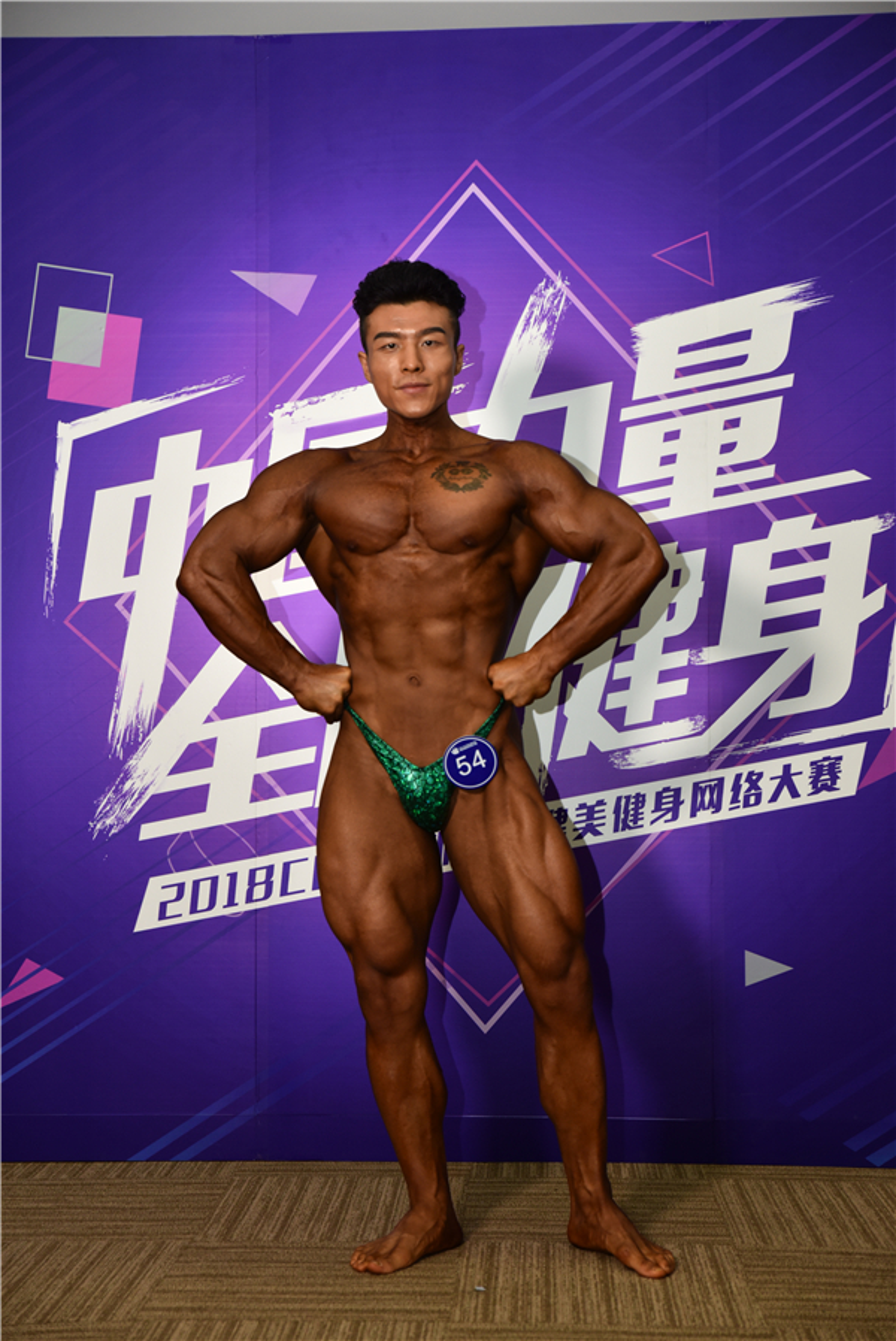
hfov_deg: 26.0
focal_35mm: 52
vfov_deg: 38.2
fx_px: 1938
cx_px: 448
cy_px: 670
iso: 800
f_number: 4
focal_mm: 52
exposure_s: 1/160
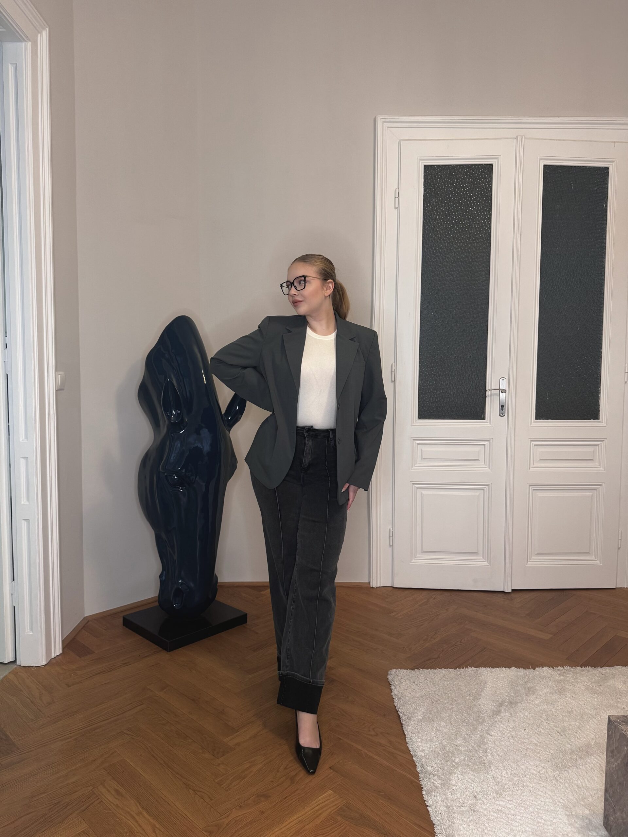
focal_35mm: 24
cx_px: 314
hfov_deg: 56.8
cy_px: 418
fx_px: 581
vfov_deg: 71.6
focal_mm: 6.76
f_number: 1.78
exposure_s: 1/67
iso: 200
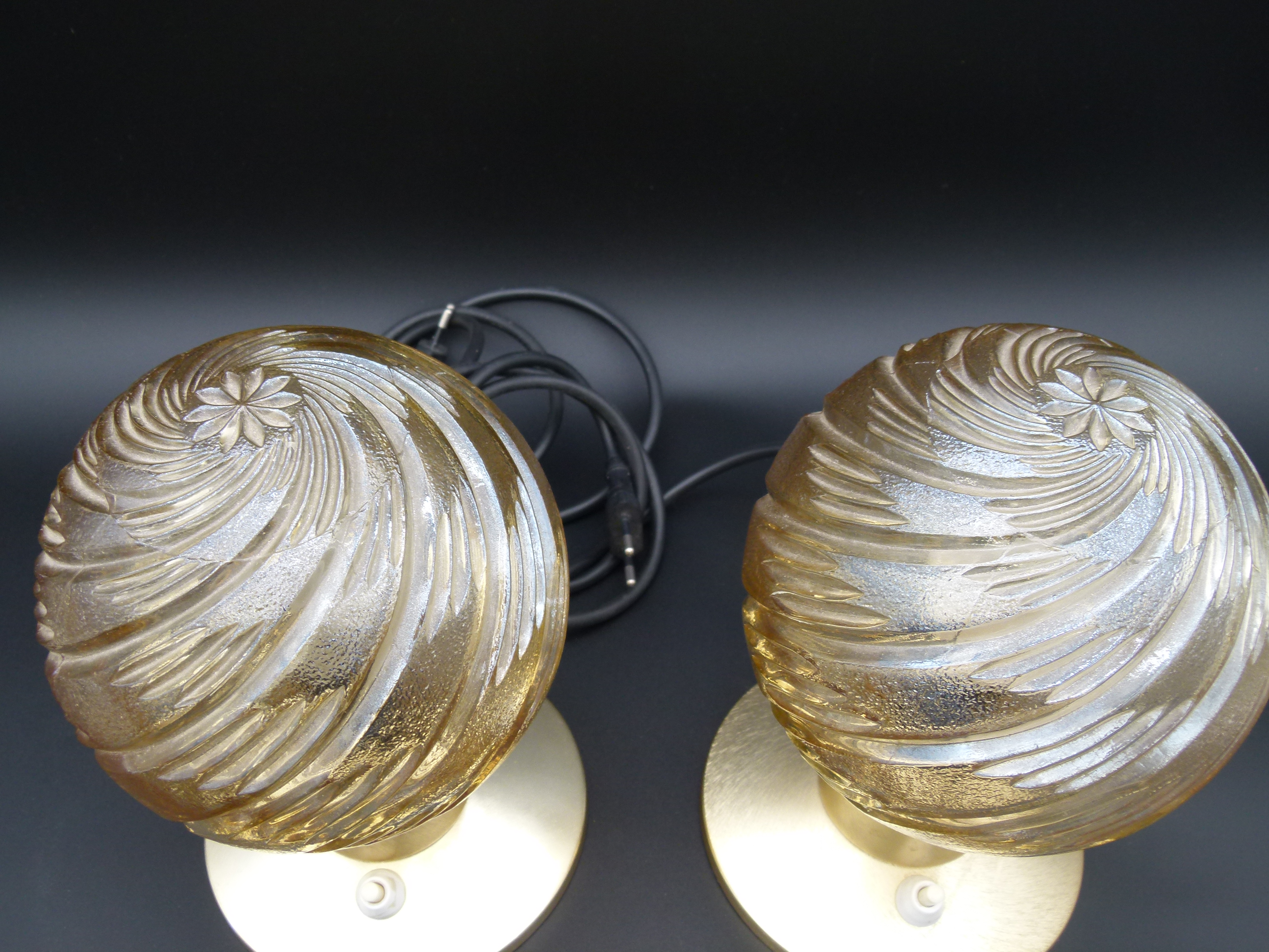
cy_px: 476
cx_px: 634
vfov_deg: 38.7
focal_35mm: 37
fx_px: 1356
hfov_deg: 50.1
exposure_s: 1/60
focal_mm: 6.7
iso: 100
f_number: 3.1
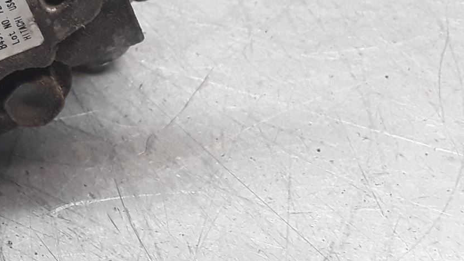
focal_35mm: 75
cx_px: -102
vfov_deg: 15.5
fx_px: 923
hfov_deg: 25.2
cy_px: -53
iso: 64
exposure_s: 1/50
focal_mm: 2.91
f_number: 1.9
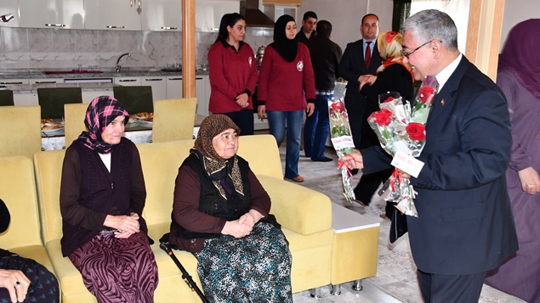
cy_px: 144
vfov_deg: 31.2
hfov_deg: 52.8
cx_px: 270
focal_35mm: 38
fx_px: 544
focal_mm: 24
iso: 1000
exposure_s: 1/60
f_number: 3.8
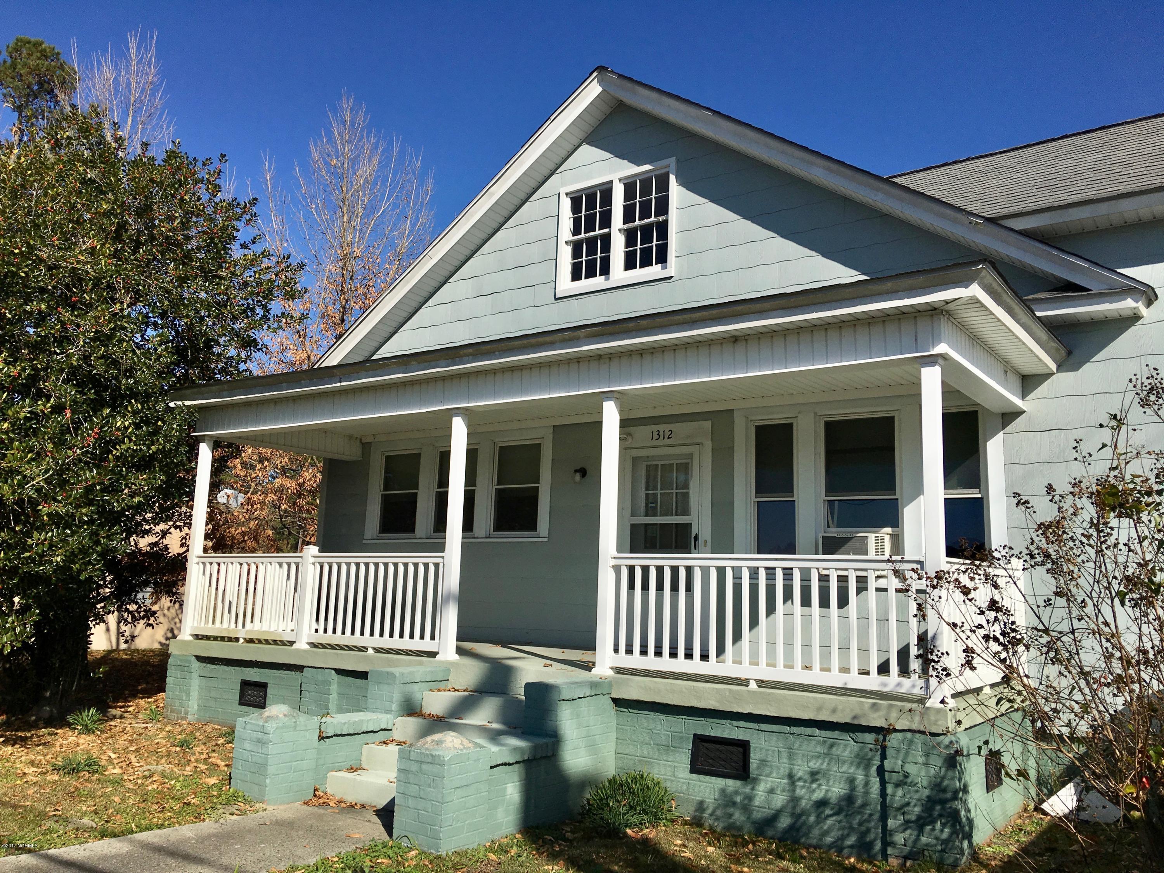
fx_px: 975
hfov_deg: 61.7
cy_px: 436
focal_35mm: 29
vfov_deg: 48.2
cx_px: 582
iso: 25
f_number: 2.2
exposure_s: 1/4274
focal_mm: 4.15
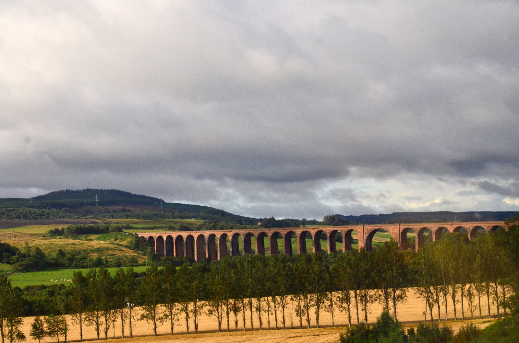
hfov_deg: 19.5
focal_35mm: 105
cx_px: 260
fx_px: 1510
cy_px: 172
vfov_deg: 13.0
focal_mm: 70
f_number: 9
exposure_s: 1/1250
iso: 1250
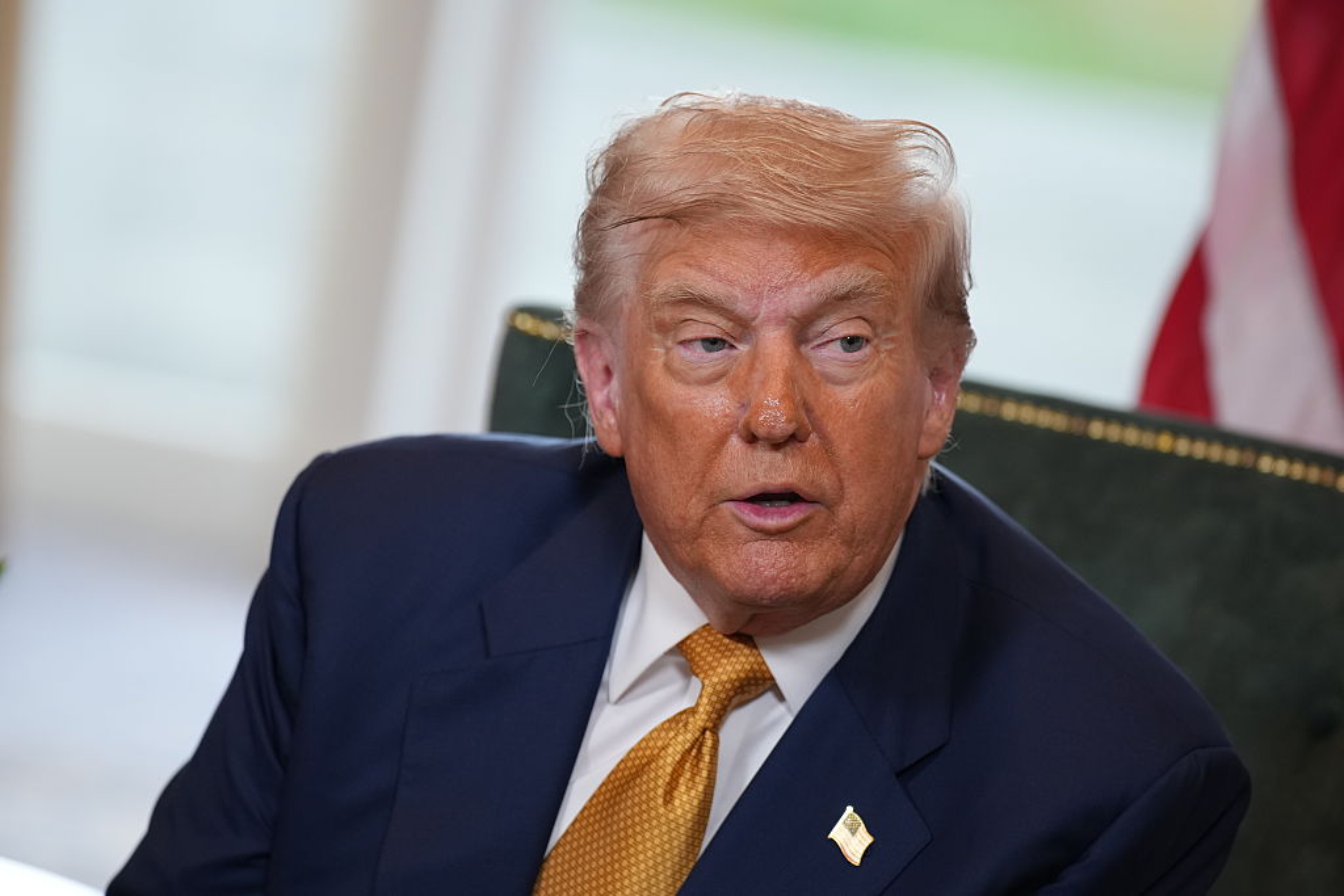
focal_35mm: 300
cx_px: 672
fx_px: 11201
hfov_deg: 6.9
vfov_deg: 4.6
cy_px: 448
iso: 800
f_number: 2.8
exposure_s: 1/400
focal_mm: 200
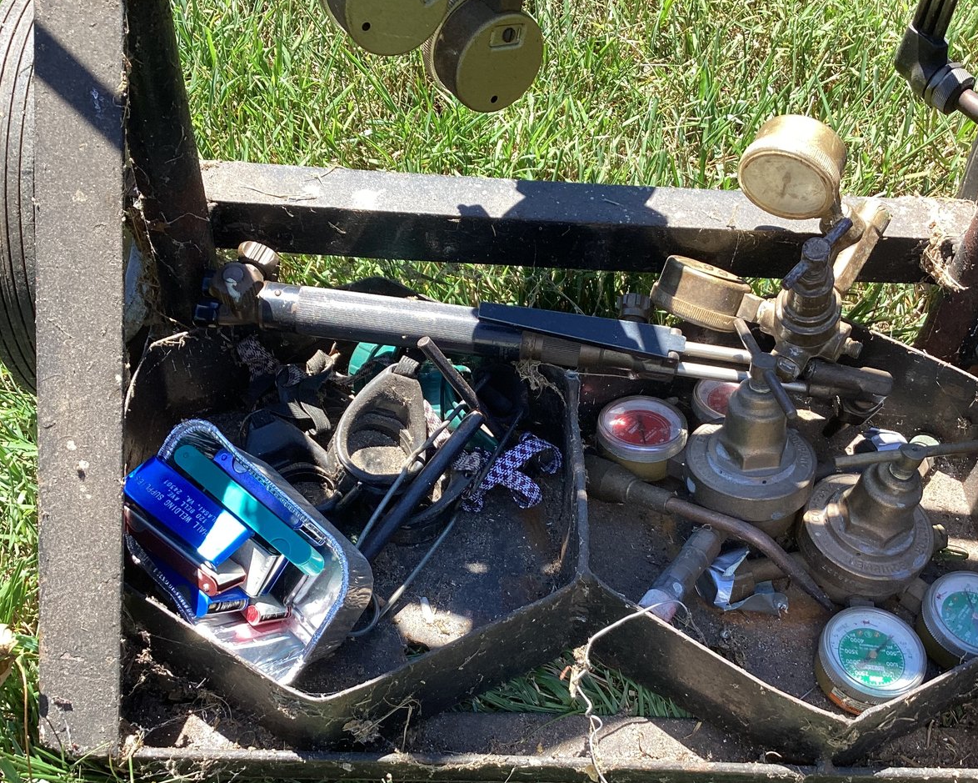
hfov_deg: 46.8
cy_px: 457
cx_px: 523
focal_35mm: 39
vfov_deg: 38.1
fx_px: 1129
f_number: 2.4
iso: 25
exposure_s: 1/230
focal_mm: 3.3
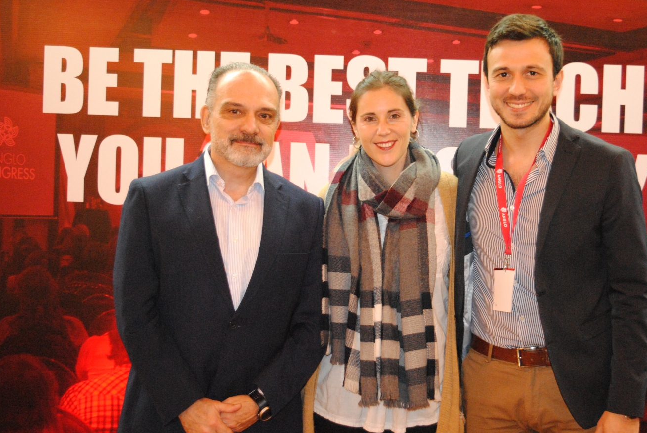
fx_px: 1026
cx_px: 383
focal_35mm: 57
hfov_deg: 34.9
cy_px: 218
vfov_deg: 23.8
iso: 1600
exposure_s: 1/50
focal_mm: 32
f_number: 4.5
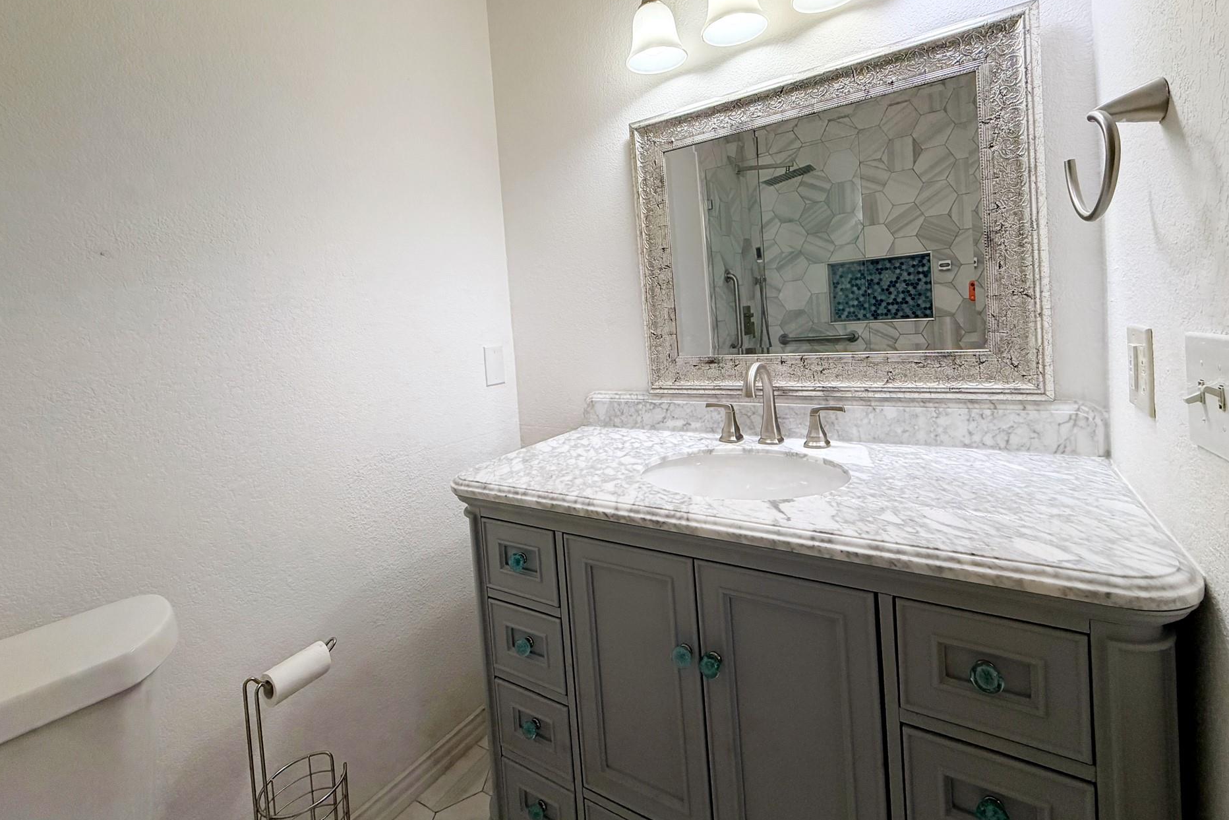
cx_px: 630
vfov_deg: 73.2
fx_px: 546
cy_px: 339
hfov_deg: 96.7
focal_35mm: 16
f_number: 2.2
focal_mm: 2.22
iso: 100
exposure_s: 1/120
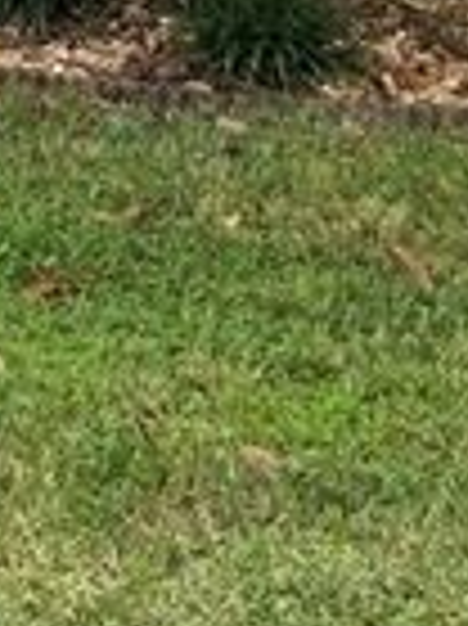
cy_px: -682
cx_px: -598
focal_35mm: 125
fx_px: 2257
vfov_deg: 13.3
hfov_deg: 10.4
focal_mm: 5.1
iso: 50
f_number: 1.6
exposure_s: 1/1355
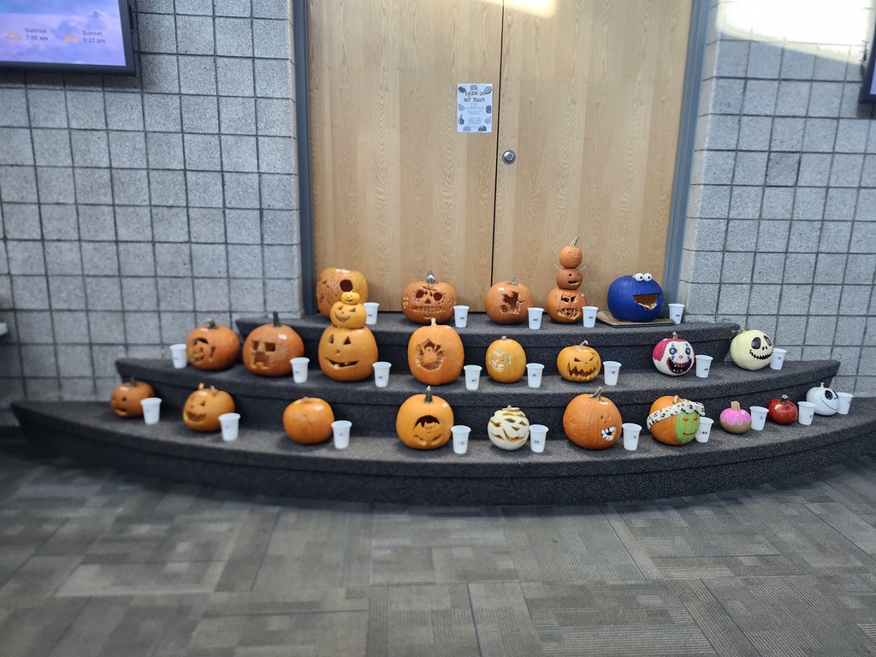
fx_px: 582
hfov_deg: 73.9
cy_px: 328
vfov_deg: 58.9
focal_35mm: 23
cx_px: 438
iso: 250
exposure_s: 1/120
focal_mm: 5.54
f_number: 1.8
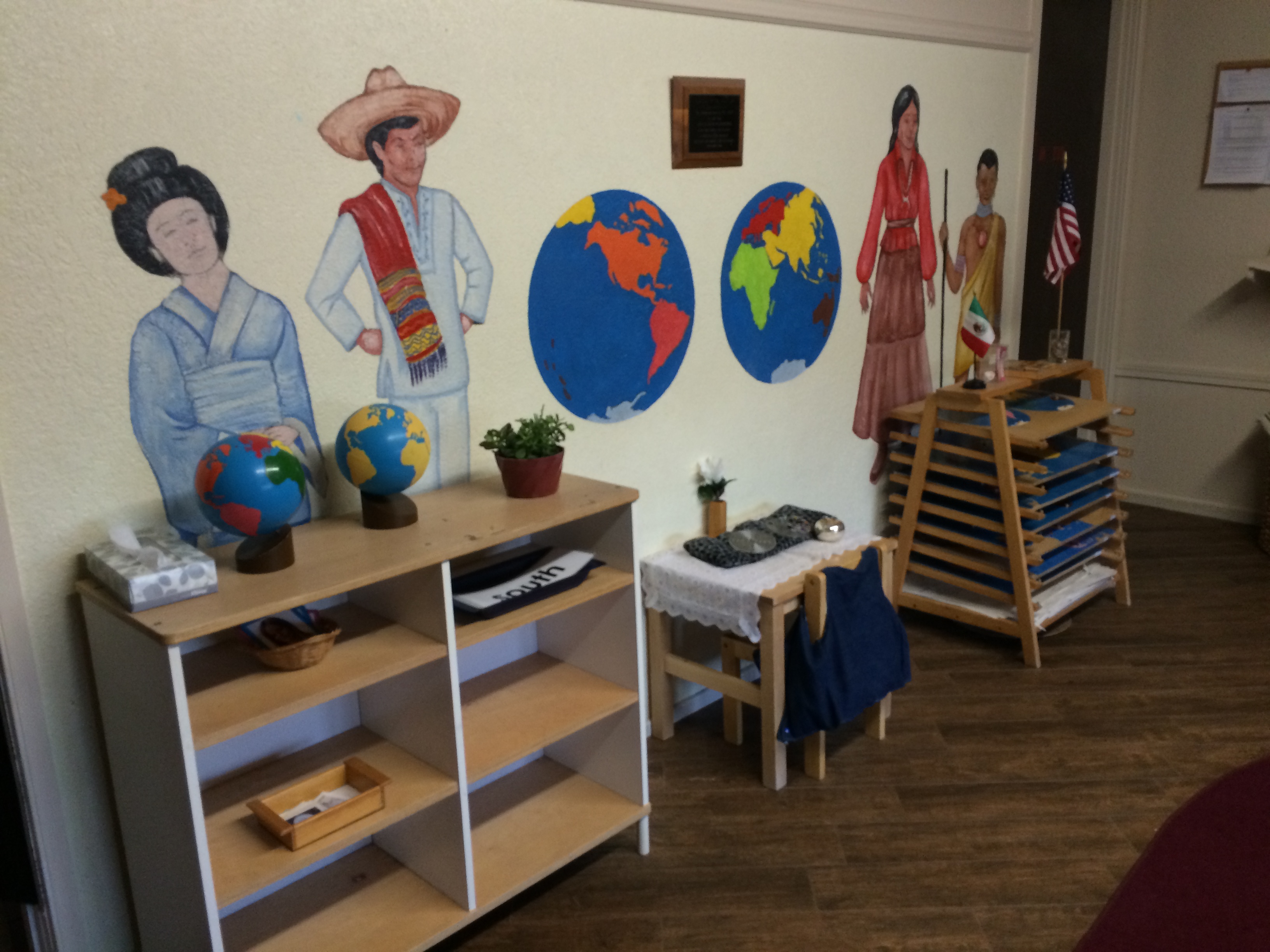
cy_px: 476
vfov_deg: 48.2
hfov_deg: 61.7
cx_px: 635
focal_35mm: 29
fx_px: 1064
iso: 160
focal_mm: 4.15
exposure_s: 1/30
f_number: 2.2
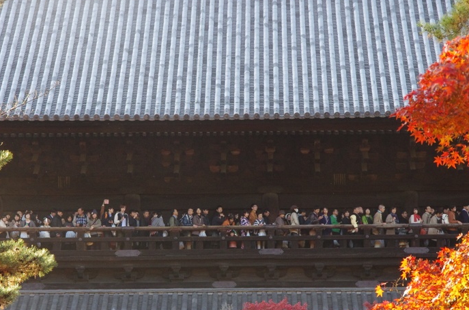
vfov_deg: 9.0
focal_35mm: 152
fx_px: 1976
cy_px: 210
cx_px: 209
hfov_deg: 13.5
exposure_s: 1/200
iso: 1600
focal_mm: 68
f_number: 10
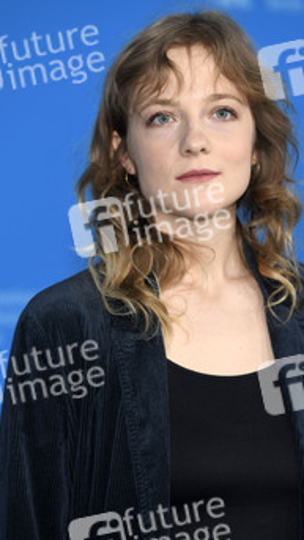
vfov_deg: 11.4
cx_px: 195
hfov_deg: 6.4
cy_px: 299
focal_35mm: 189
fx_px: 2708
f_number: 4
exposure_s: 1/400
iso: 640
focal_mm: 155
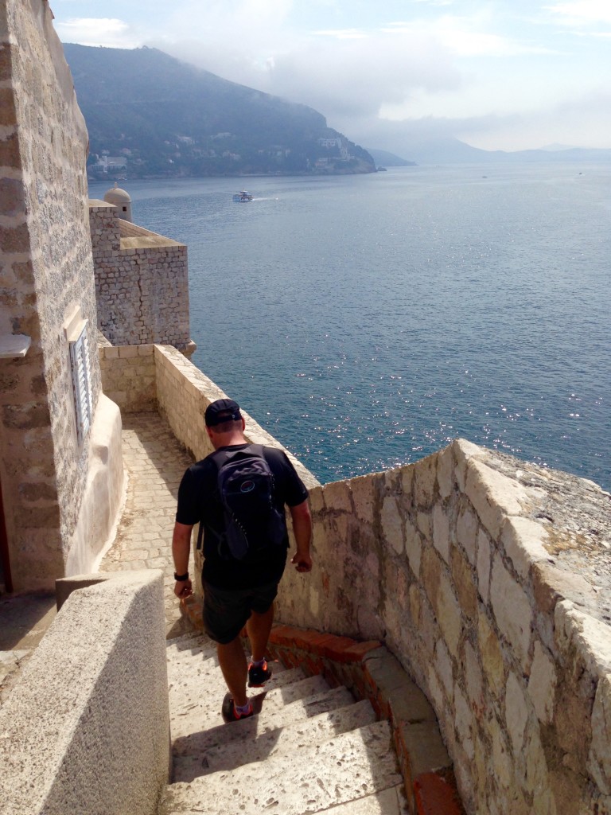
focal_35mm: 33
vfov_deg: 55.4
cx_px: 306
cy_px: 408
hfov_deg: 42.9
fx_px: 777
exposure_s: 1/1355
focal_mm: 4.12
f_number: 2.4
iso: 50
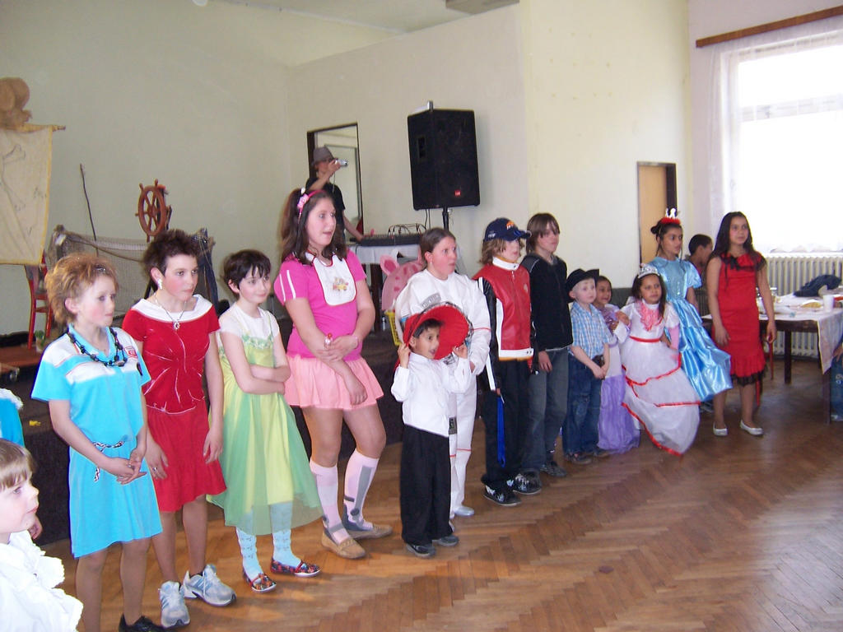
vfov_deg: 42.9
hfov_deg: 55.4
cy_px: 316
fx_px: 804
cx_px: 422
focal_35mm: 33
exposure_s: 1/60
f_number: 2.8
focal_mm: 5.5
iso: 140
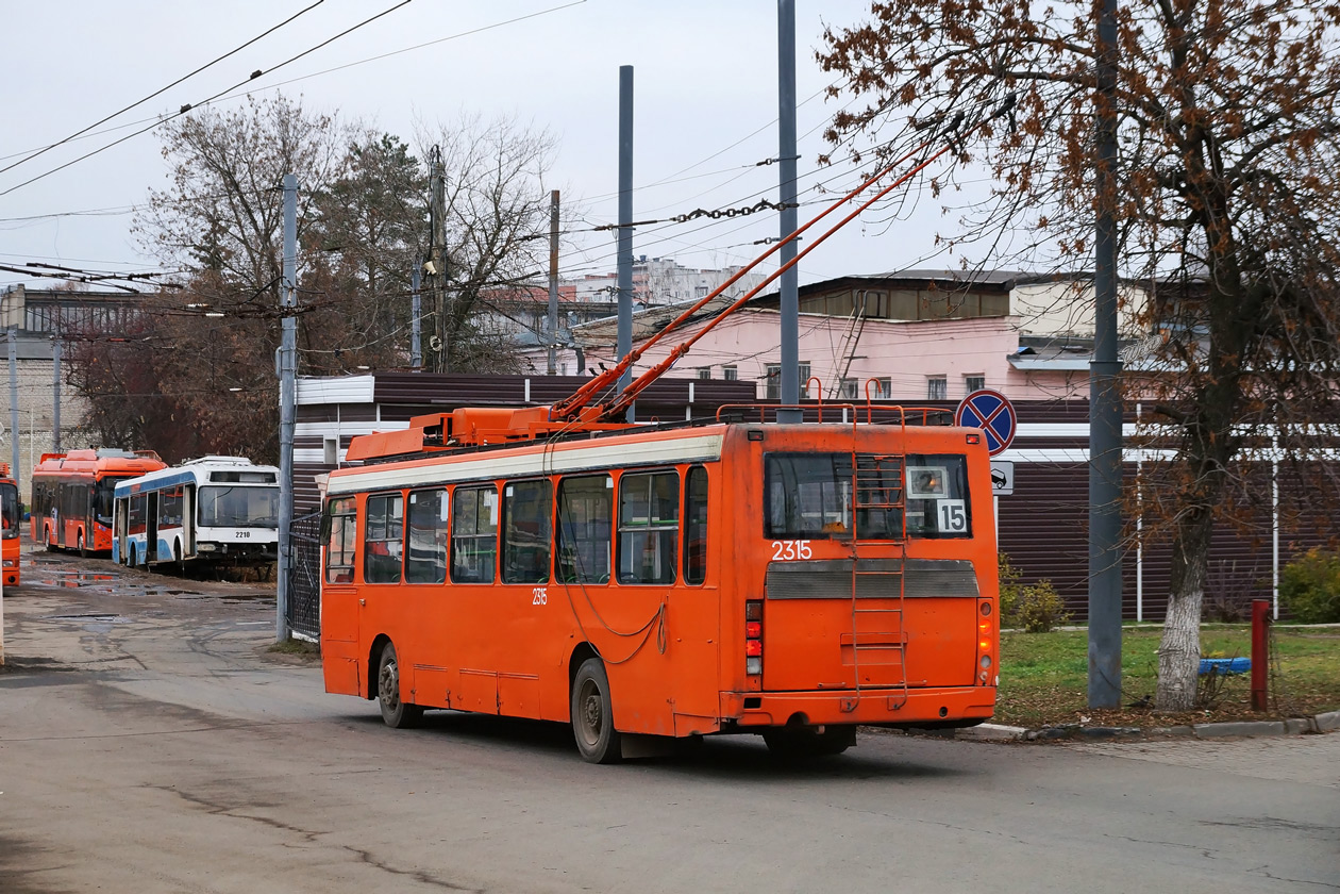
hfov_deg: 29.9
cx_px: 670
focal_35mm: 68
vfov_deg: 20.2
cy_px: 447
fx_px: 2512
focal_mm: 45
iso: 400
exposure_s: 1/320
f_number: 4.5
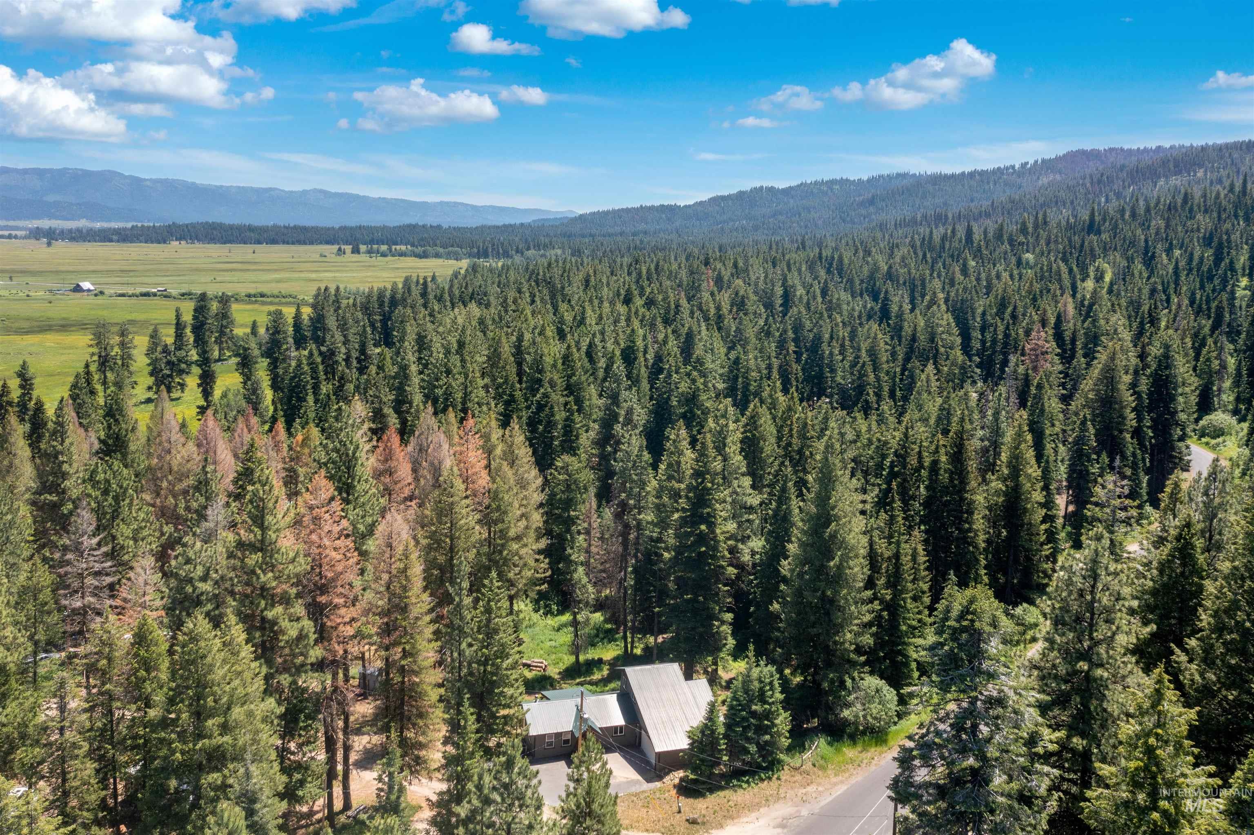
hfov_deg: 65.5
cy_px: 418
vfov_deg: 46.4
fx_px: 975
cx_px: 627
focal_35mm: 28
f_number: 5.6
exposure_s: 1/640
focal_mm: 10.26
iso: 100
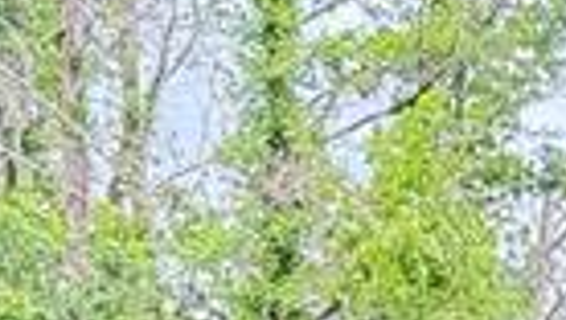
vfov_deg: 4.1
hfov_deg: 7.2
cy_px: 985
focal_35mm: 290
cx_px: 1009
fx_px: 4357
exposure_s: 1/228
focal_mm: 6.76
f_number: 1.78
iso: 125
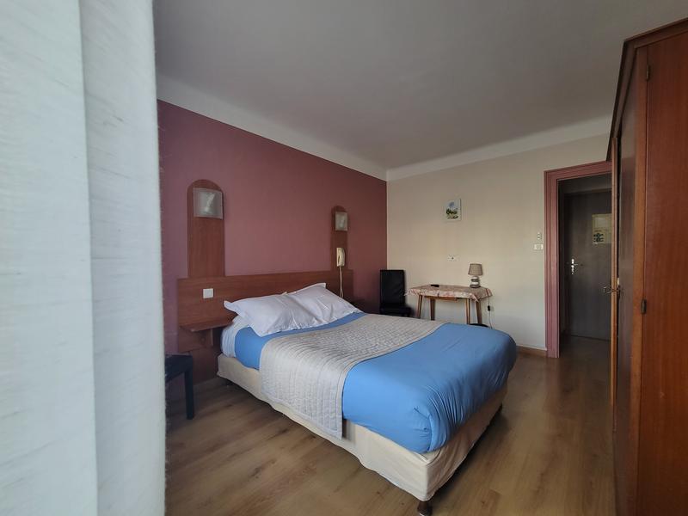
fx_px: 258
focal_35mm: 13
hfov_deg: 106.2
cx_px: 344
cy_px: 258
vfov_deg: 89.9
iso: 200
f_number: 2.2
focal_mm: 2.2
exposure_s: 1/60
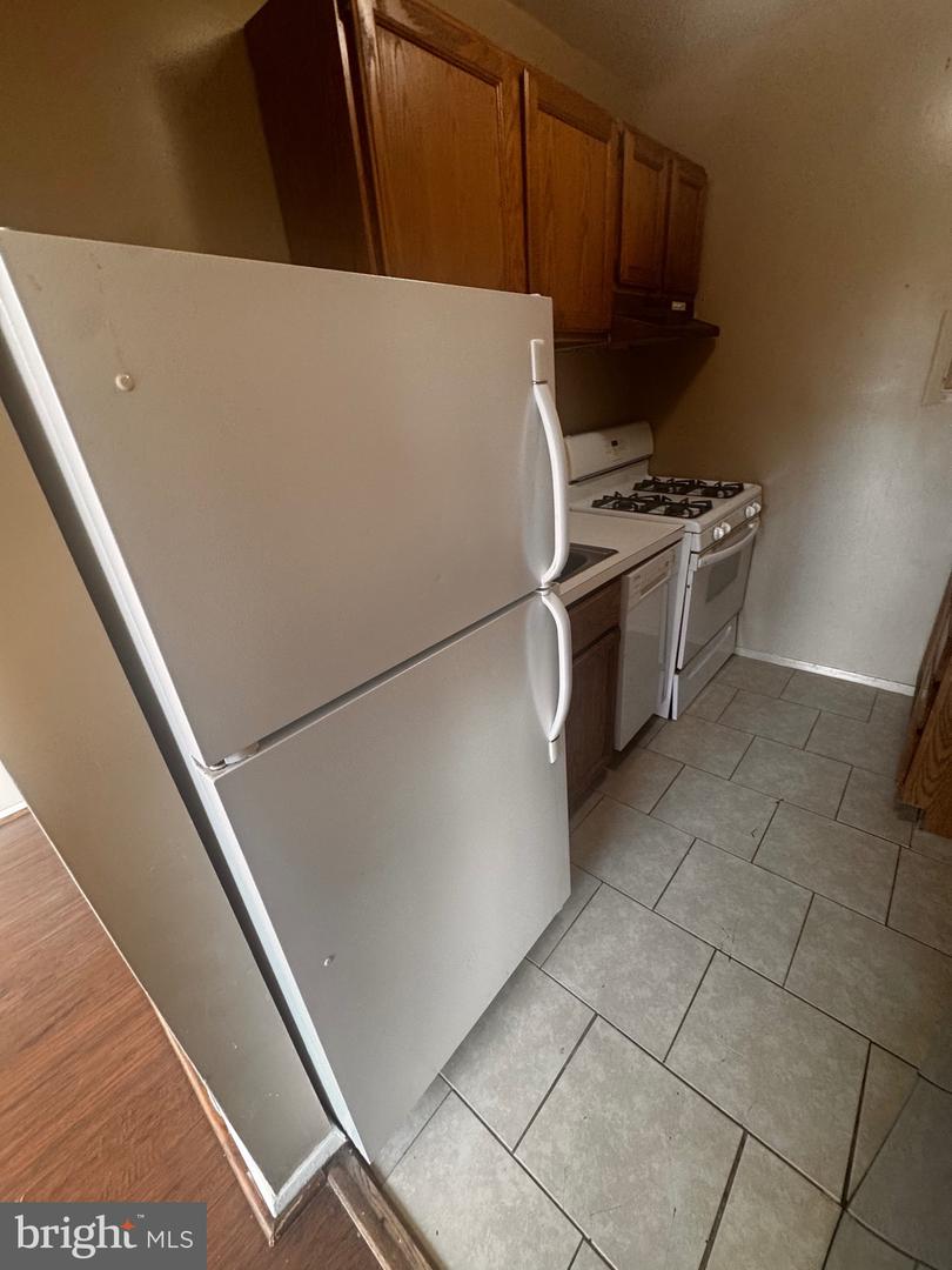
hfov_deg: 85.7
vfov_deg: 102.1
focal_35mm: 14
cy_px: 635
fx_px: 513
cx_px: 476
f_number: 2.2
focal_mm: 2.22
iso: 250
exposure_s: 1/120
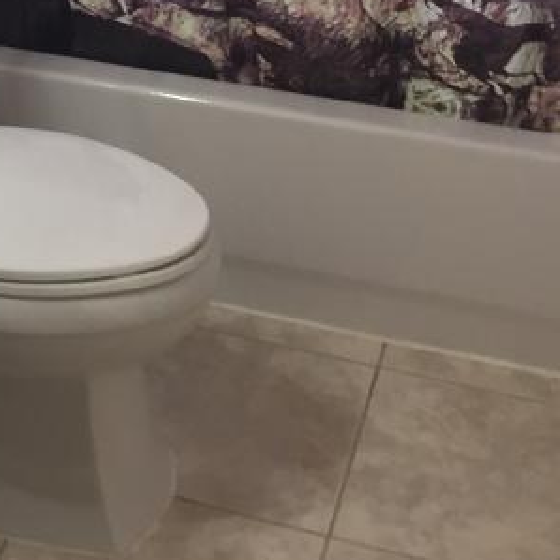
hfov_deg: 19.4
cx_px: 64
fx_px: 1611
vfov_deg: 19.2
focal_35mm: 88
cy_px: 17
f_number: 2.2
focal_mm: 4.15
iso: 64
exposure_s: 1/30
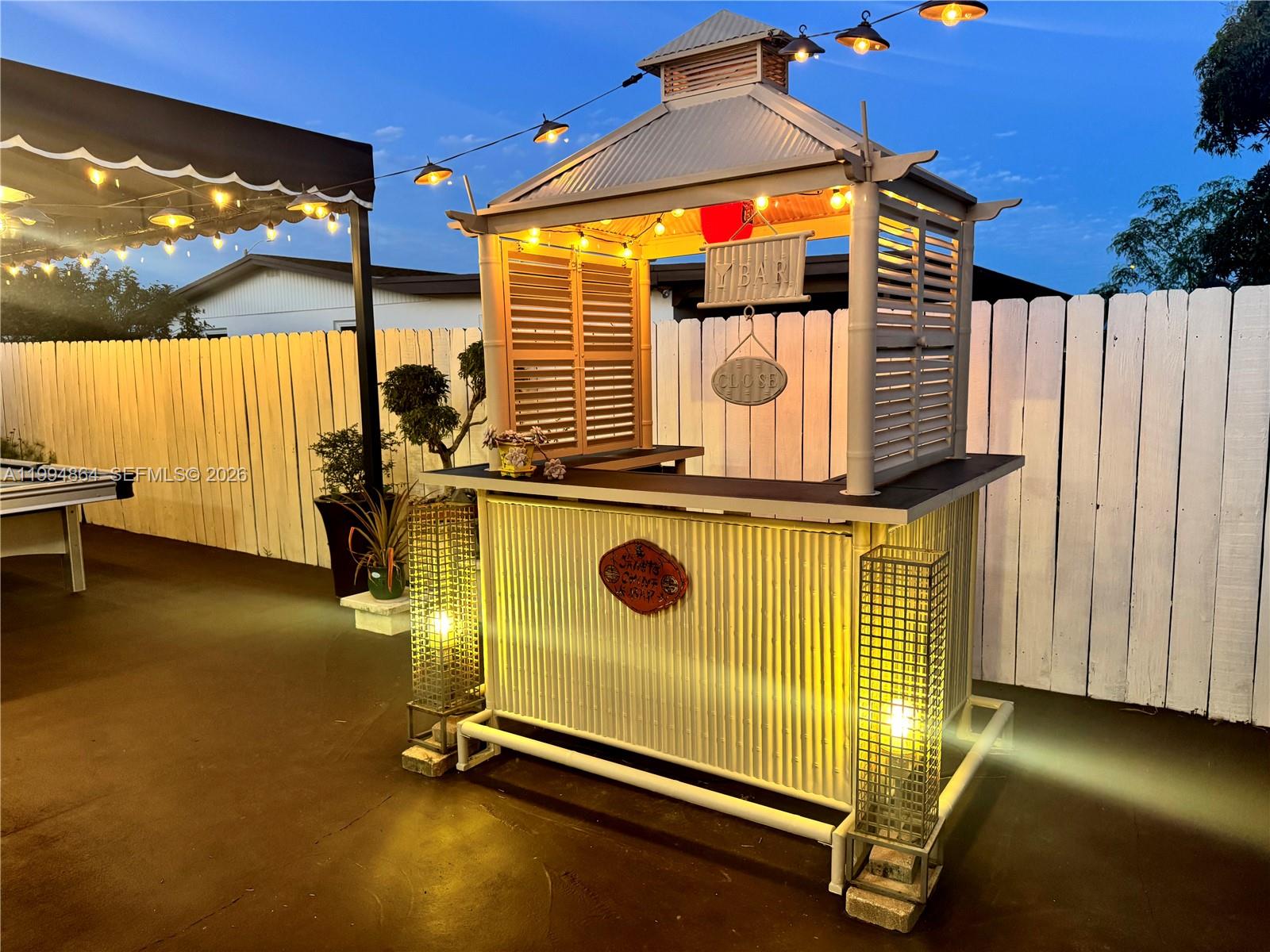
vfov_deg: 56.8
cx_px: 635
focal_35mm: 24
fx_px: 881
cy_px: 476
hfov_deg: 71.6
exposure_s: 1/60
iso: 400
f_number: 1.78
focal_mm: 6.76
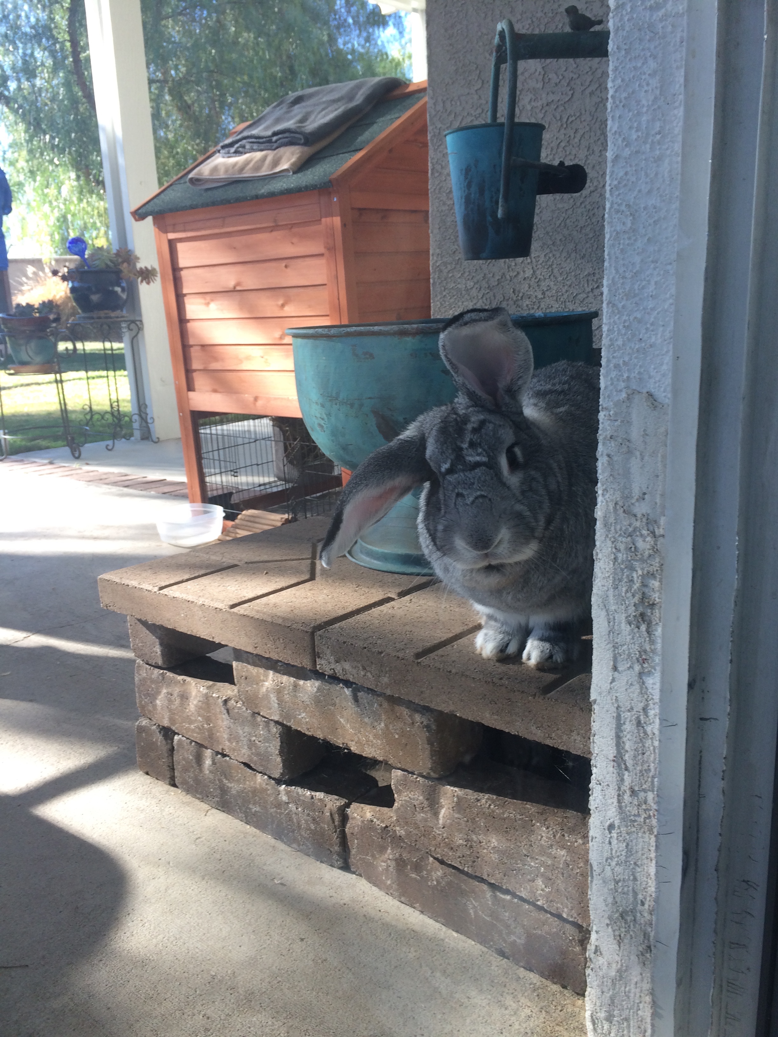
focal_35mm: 29
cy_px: 518
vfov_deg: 61.7
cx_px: 389
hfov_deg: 48.2
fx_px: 869
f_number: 2.2
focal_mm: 4.15
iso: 32
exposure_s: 1/131
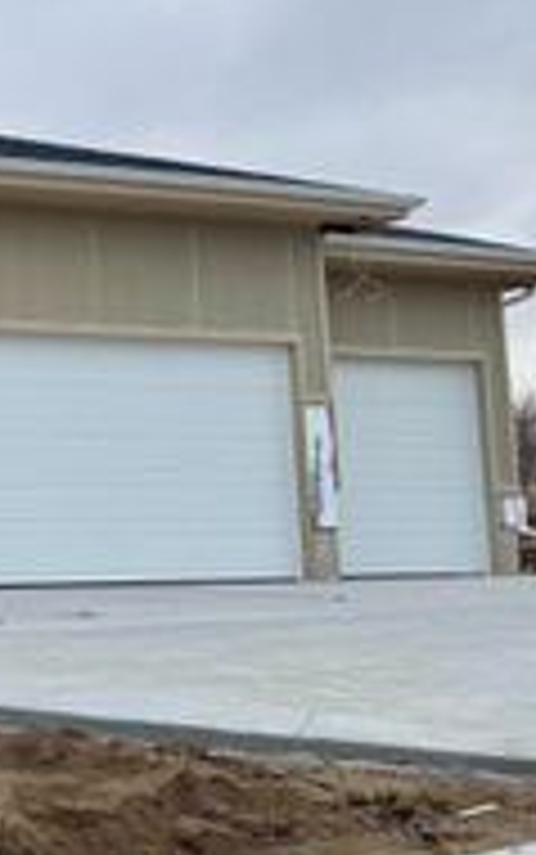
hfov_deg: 17.2
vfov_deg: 30.6
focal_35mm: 67
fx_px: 1564
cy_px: 389
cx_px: -315
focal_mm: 6.76
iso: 50
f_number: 1.78
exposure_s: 1/132
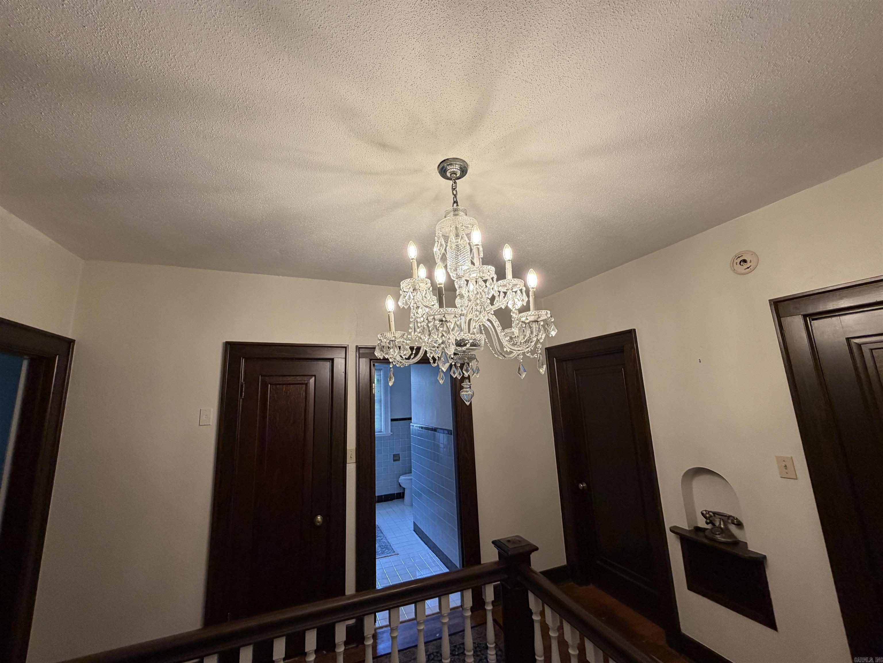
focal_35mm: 14
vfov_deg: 85.7
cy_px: 332
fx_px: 357
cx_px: 442
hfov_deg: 102.1
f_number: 2.2
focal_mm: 2.22
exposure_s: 1/60
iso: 160
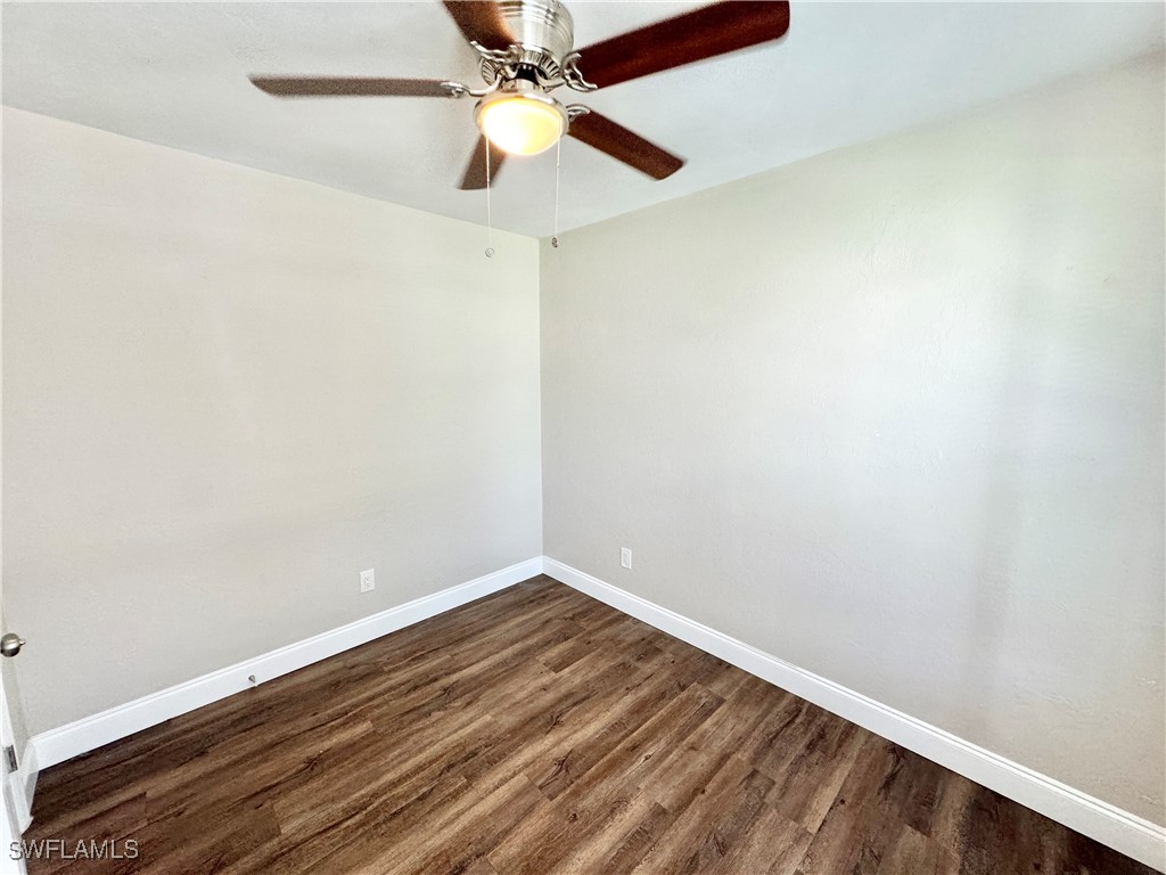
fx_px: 472
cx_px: 583
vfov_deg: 85.7
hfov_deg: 102.1
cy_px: 438
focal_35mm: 14
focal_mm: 2.22
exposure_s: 1/120
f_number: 2.2
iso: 200
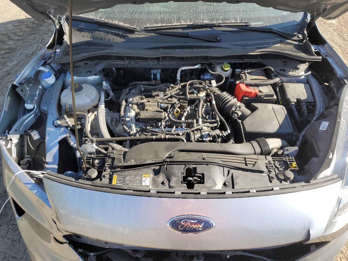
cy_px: 130
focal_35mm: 26
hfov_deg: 67.3
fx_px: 261
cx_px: 174
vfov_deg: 53.1
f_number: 1.5
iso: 50
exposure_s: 1/833
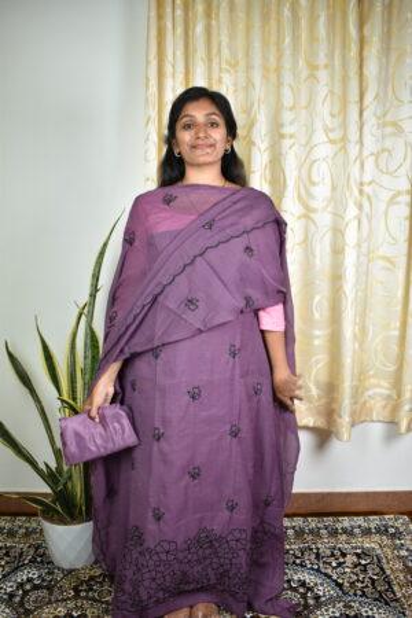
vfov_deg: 57.2
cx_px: 206
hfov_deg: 40.0
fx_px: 566
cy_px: 309
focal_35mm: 33
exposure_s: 1/40
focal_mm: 22
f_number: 3.8
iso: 200
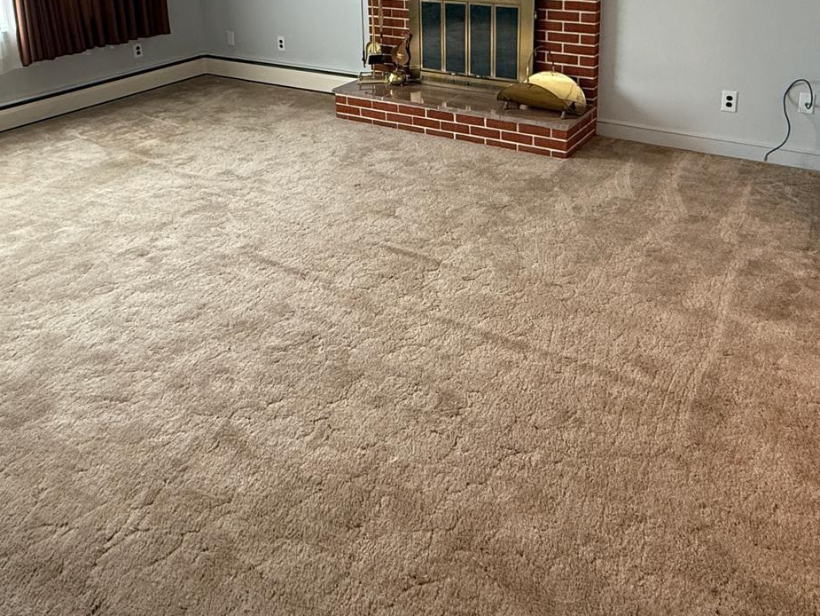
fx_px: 734
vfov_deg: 42.2
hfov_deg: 58.3
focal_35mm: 31
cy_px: 76
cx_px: 434
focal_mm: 2.22
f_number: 2.2
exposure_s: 1/60
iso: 250
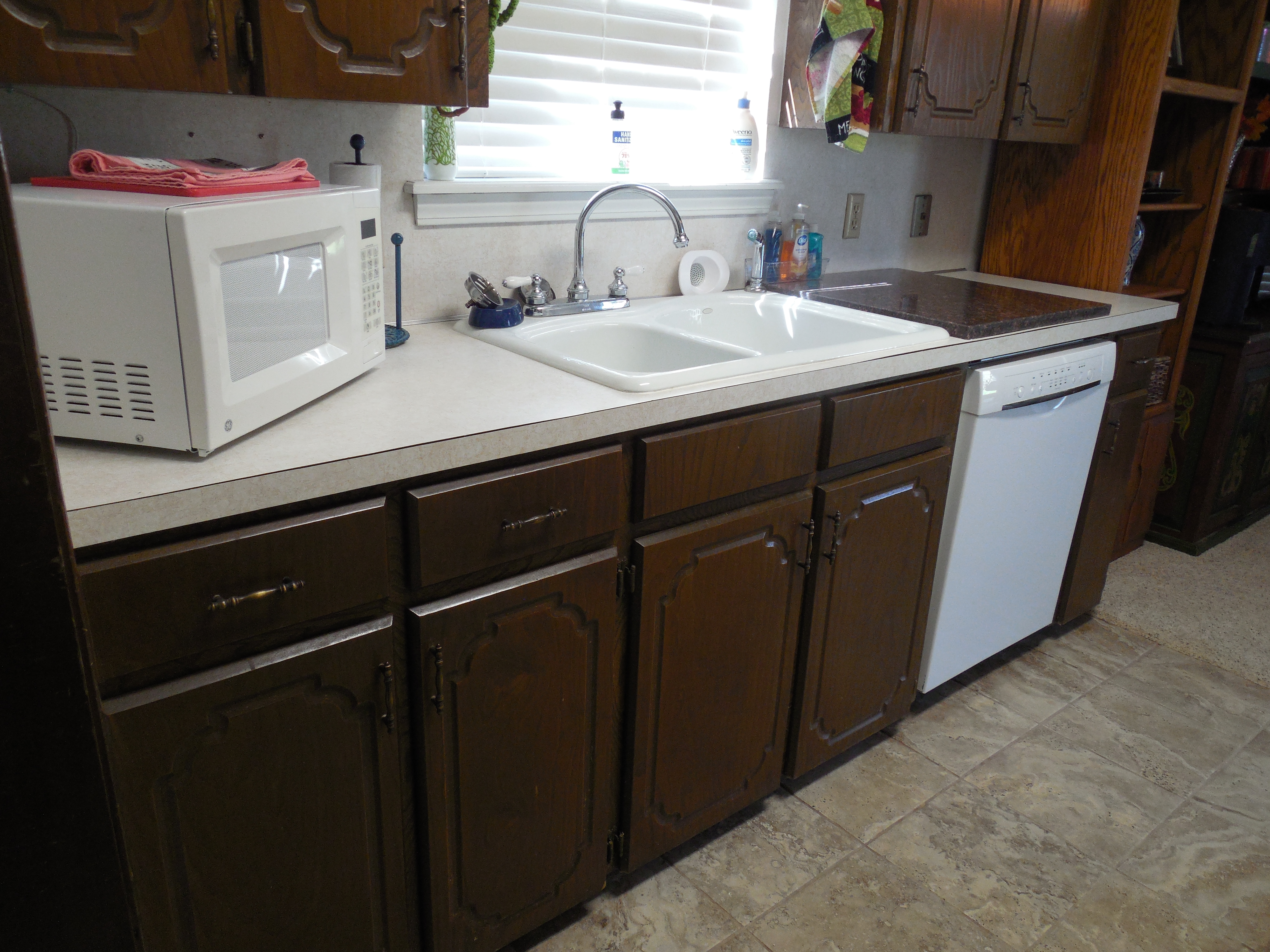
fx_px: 917
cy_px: 476
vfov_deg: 54.9
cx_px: 635
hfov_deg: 69.4
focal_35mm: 25
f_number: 3.3
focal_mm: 4.5
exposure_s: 1/30
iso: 250
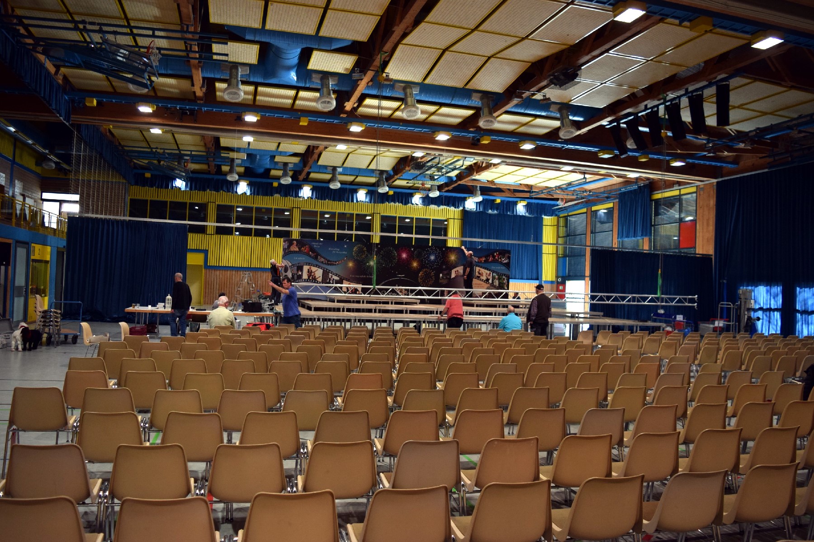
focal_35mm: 27
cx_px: 407
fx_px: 610
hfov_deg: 67.4
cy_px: 271
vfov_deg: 47.9
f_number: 4
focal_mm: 18
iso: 800
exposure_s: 1/60
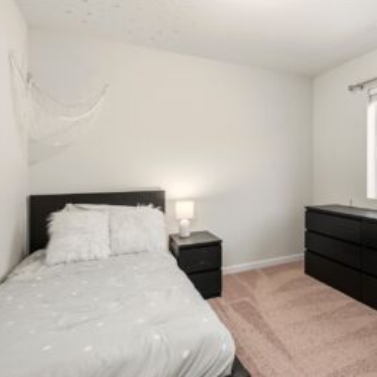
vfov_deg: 72.1
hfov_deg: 70.1
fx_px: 259
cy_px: 190
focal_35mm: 21
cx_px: 250
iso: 125
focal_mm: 16
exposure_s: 1/60
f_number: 7.1
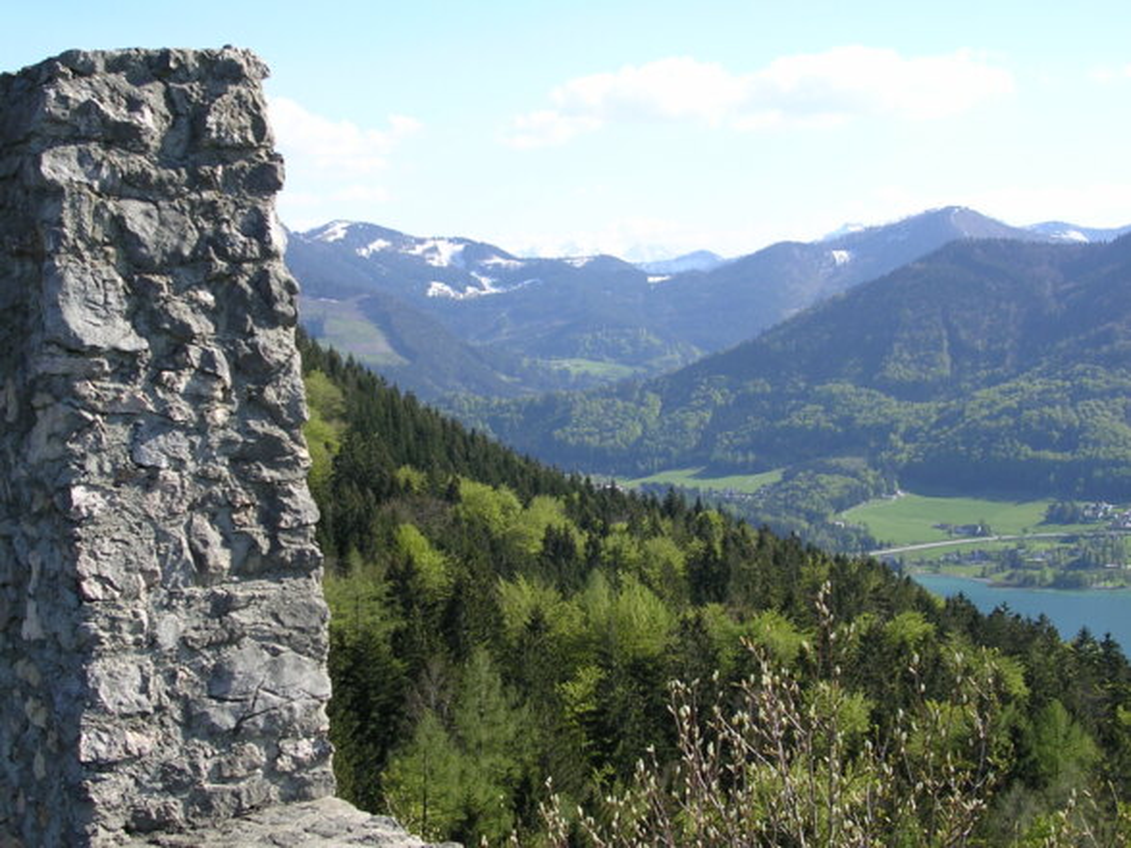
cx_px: 566
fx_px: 2058
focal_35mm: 63
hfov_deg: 30.7
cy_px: 424
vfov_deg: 23.3
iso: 100
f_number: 3.5
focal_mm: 9.6
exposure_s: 1/470
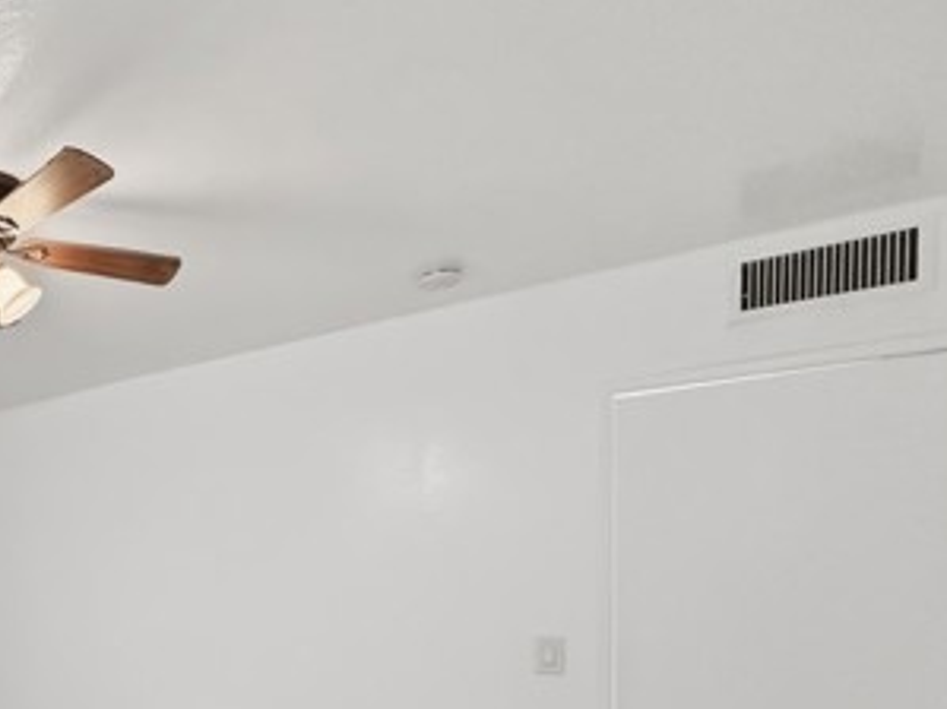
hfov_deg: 47.6
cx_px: -38
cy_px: 646
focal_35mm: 30
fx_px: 820
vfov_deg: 42.6
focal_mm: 2.2
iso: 250
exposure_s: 1/120
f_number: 2.2
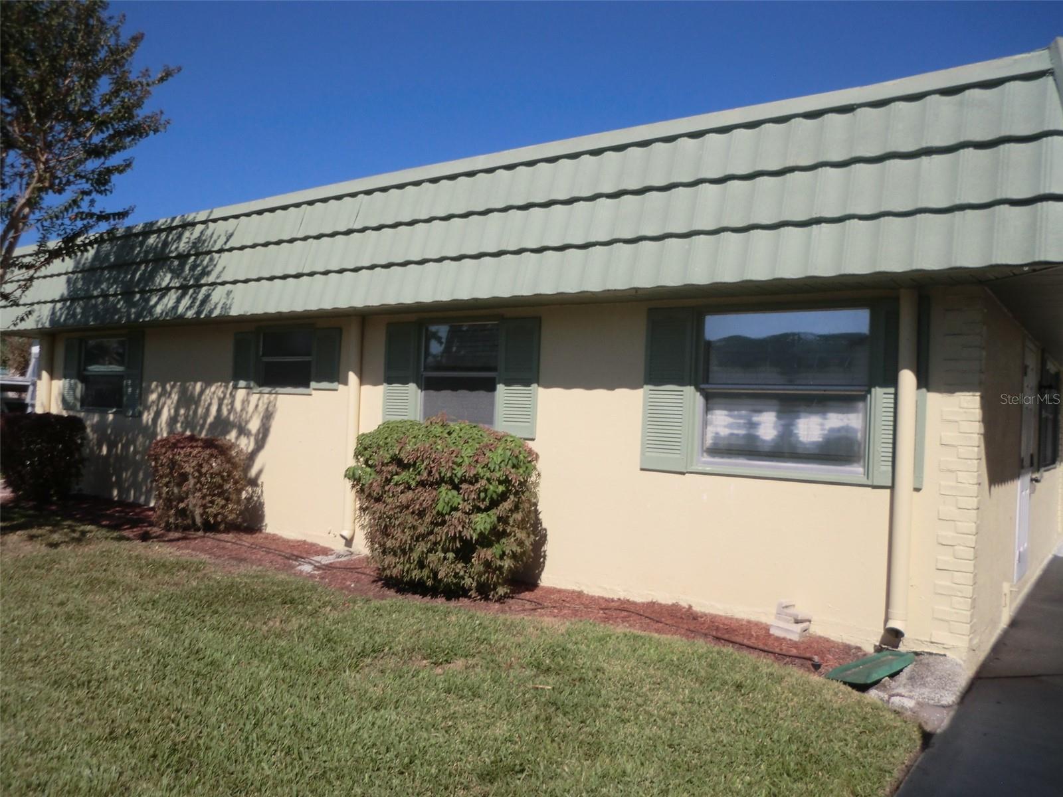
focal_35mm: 27
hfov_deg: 65.3
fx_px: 829
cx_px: 532
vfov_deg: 51.4
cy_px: 398
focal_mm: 4.9
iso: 50
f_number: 8
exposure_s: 1/250
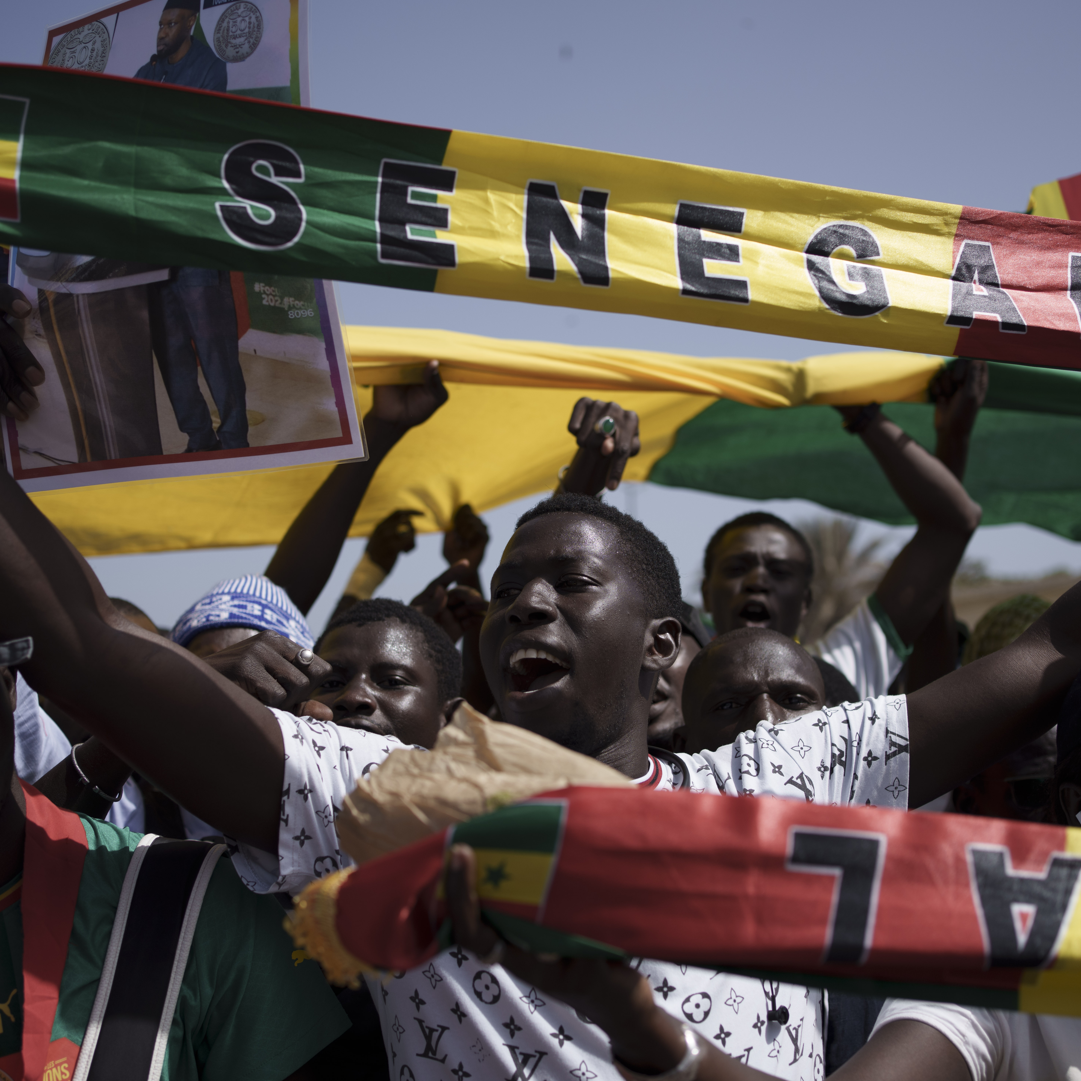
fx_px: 1590
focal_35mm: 45
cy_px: 541
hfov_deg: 37.5
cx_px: 558
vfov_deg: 37.6
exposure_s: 1/3200
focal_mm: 35
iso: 100
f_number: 2.8
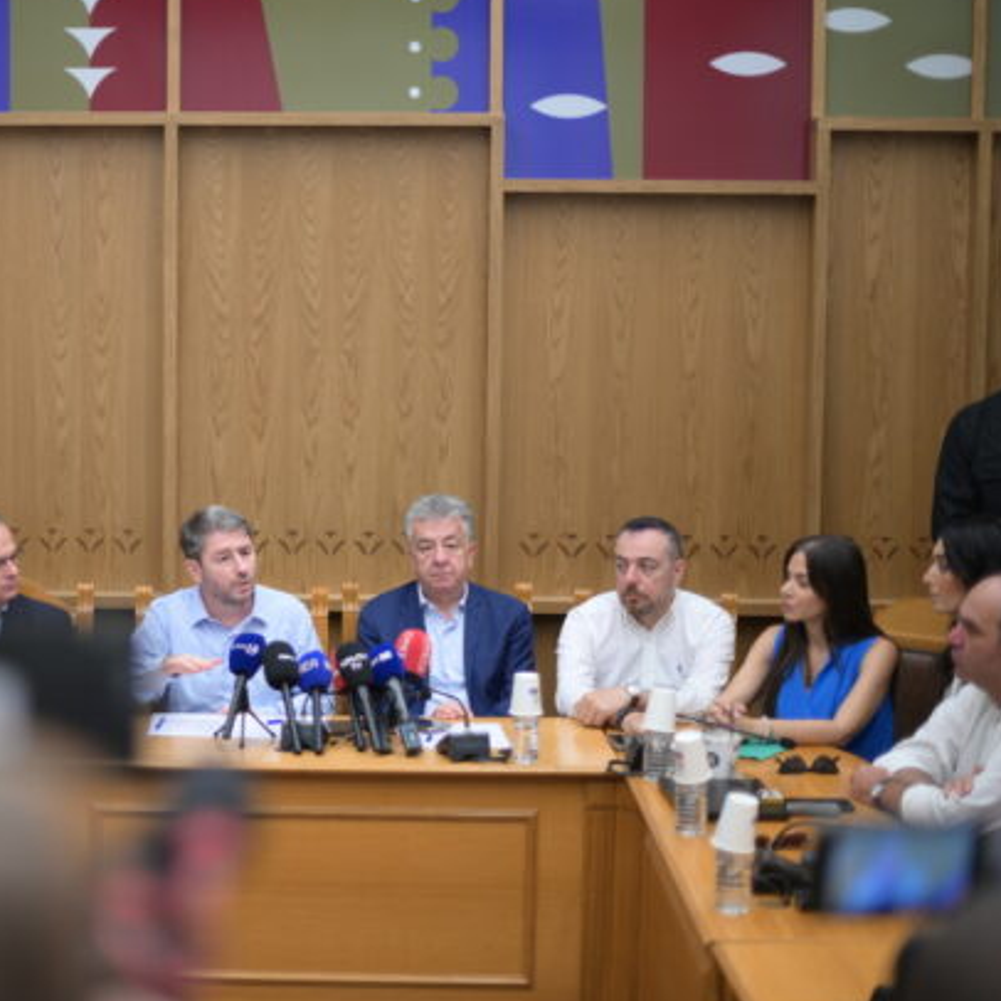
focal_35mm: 67
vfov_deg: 25.7
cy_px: 489
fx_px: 2192
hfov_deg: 25.3
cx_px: 222
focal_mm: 50
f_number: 1.8
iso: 320
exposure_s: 1/250
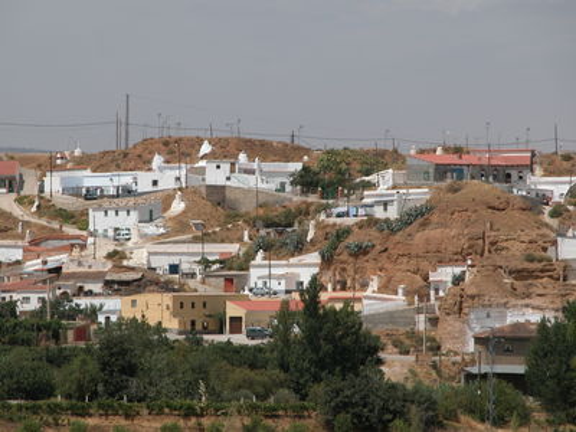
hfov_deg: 7.1
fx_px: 4659
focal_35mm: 280
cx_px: 288
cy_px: 216
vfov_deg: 5.3
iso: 100
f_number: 6.6
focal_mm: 71.2
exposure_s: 1/697
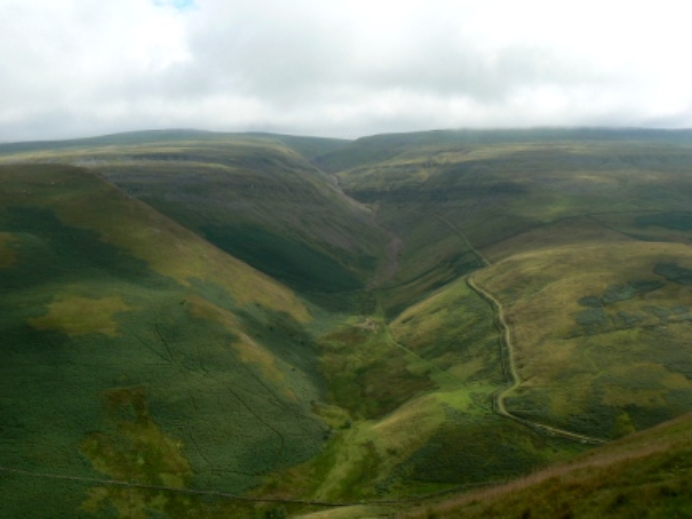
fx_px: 720
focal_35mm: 36
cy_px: 260
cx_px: 346
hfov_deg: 51.4
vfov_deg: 39.7
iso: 80
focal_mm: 6
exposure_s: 1/500
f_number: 6.3
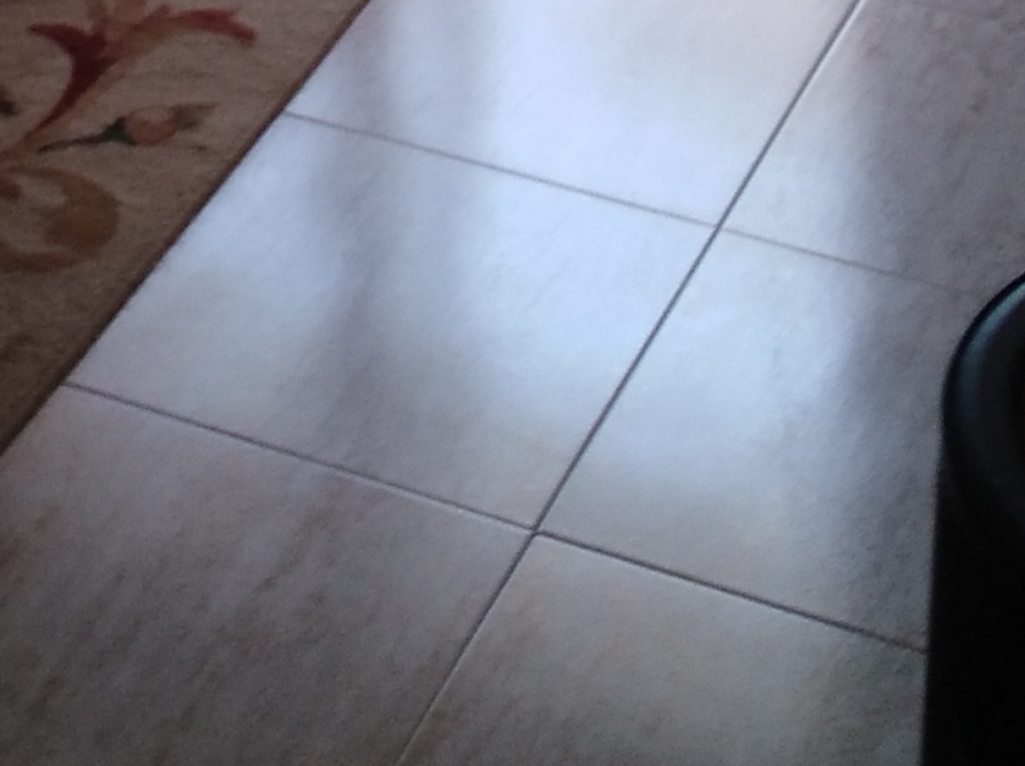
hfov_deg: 15.2
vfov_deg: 10.6
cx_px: -257
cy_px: -913
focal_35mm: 125
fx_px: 3697
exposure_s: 1/35
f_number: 2.2
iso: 100
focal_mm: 3.83
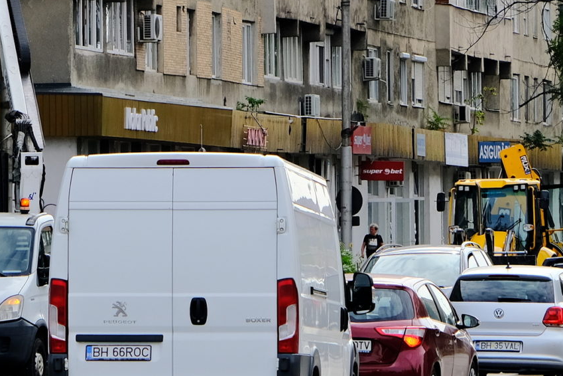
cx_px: 322
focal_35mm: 362
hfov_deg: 5.7
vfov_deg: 3.8
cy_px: -16
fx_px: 5661
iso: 320
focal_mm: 80
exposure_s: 1/640
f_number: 5.6
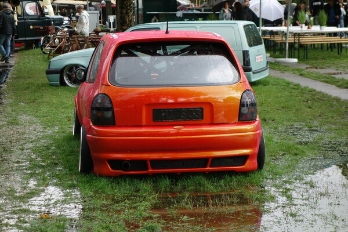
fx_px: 967
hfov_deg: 20.4
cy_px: 116
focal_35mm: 100
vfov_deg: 13.7
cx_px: 174
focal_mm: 37.1
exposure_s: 1/100
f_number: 4.9
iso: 160
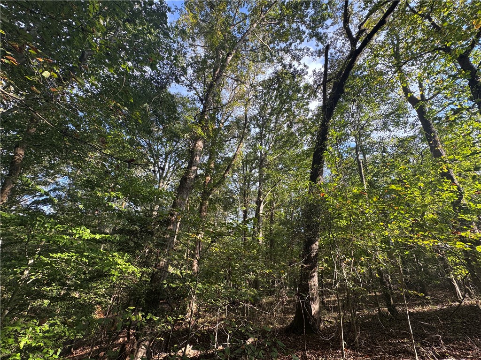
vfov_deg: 85.7
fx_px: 195
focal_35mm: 14
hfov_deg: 102.1
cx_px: 240
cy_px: 180
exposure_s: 1/186
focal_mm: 2.22
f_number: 2.2
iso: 40
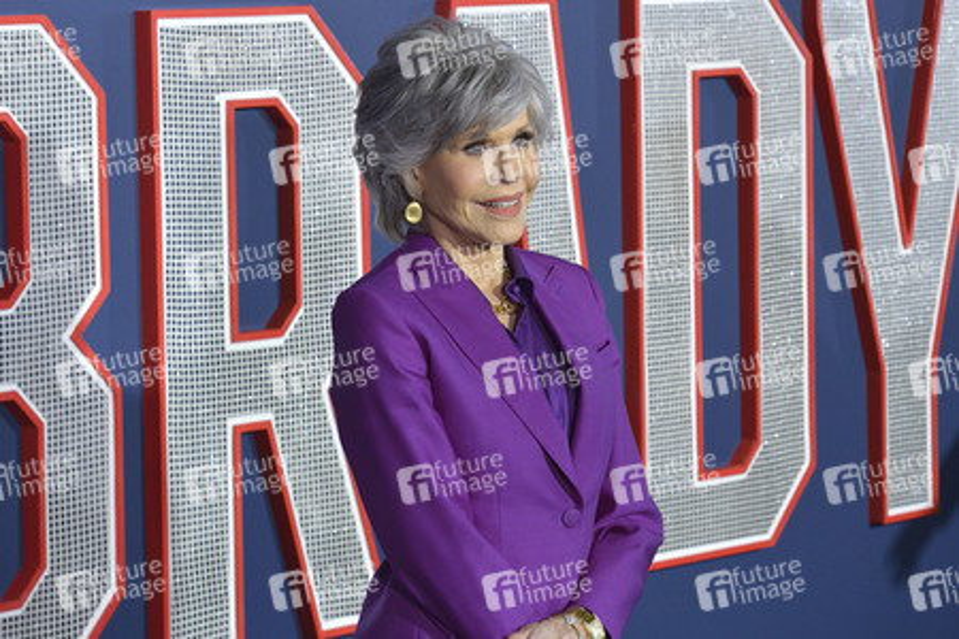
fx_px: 3330
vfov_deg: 11.0
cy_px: 320
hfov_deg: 16.4
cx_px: 480
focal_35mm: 125
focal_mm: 125
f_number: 6.3
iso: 2000
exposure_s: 1/320
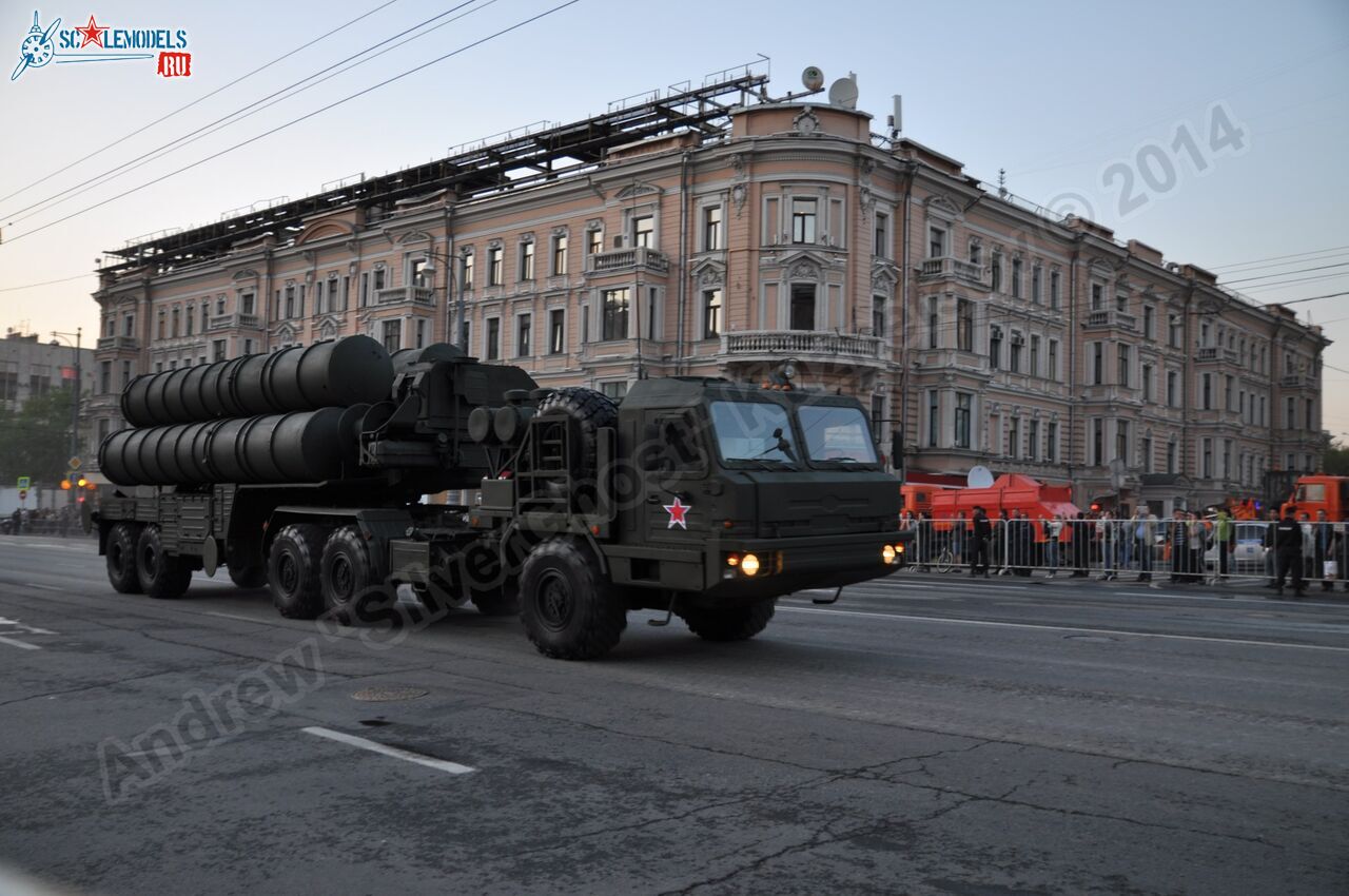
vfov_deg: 39.9
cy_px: 448
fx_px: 1235
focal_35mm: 33
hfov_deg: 57.3
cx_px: 674
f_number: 2.8
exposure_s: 1/100
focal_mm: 22
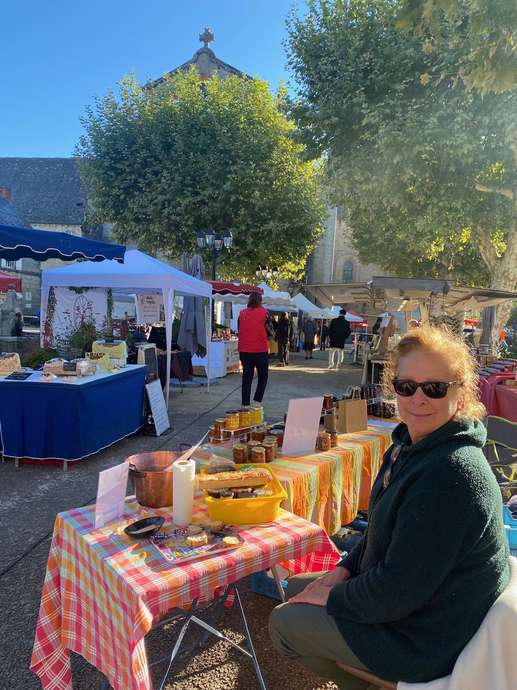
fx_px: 518
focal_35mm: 26
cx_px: 258
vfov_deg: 67.3
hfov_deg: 53.1
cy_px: 345
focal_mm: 4.25
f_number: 1.8
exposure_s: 1/355
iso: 32
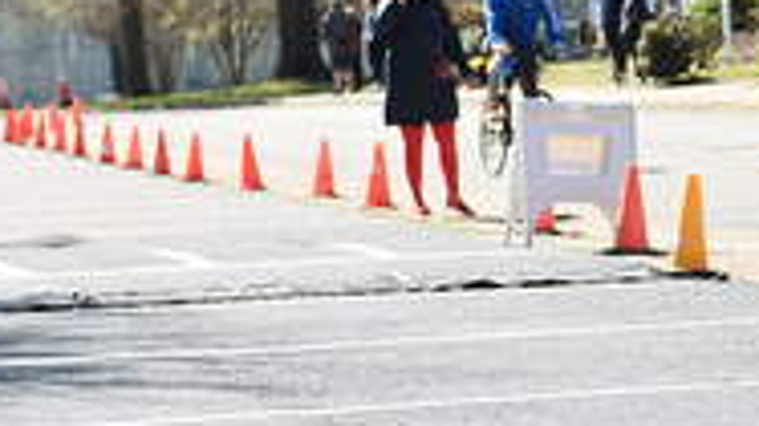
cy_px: 105
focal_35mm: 216
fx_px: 4345
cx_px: 865
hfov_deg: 9.9
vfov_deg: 5.6
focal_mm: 70
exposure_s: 1/1250
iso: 200
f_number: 3.5
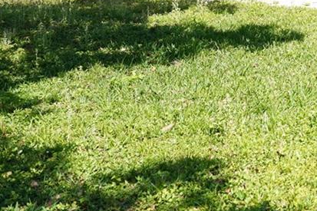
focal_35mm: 64
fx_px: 563
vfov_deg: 19.7
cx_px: 467
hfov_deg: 24.8
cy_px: -56
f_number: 1.8
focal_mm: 11
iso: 100
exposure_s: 1/2000
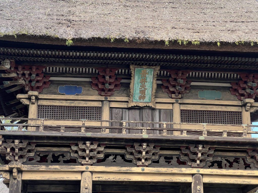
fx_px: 574
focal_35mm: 77
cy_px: 96
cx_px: 129
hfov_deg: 25.3
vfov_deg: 19.1
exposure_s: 1/99
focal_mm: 9
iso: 40
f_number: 2.8
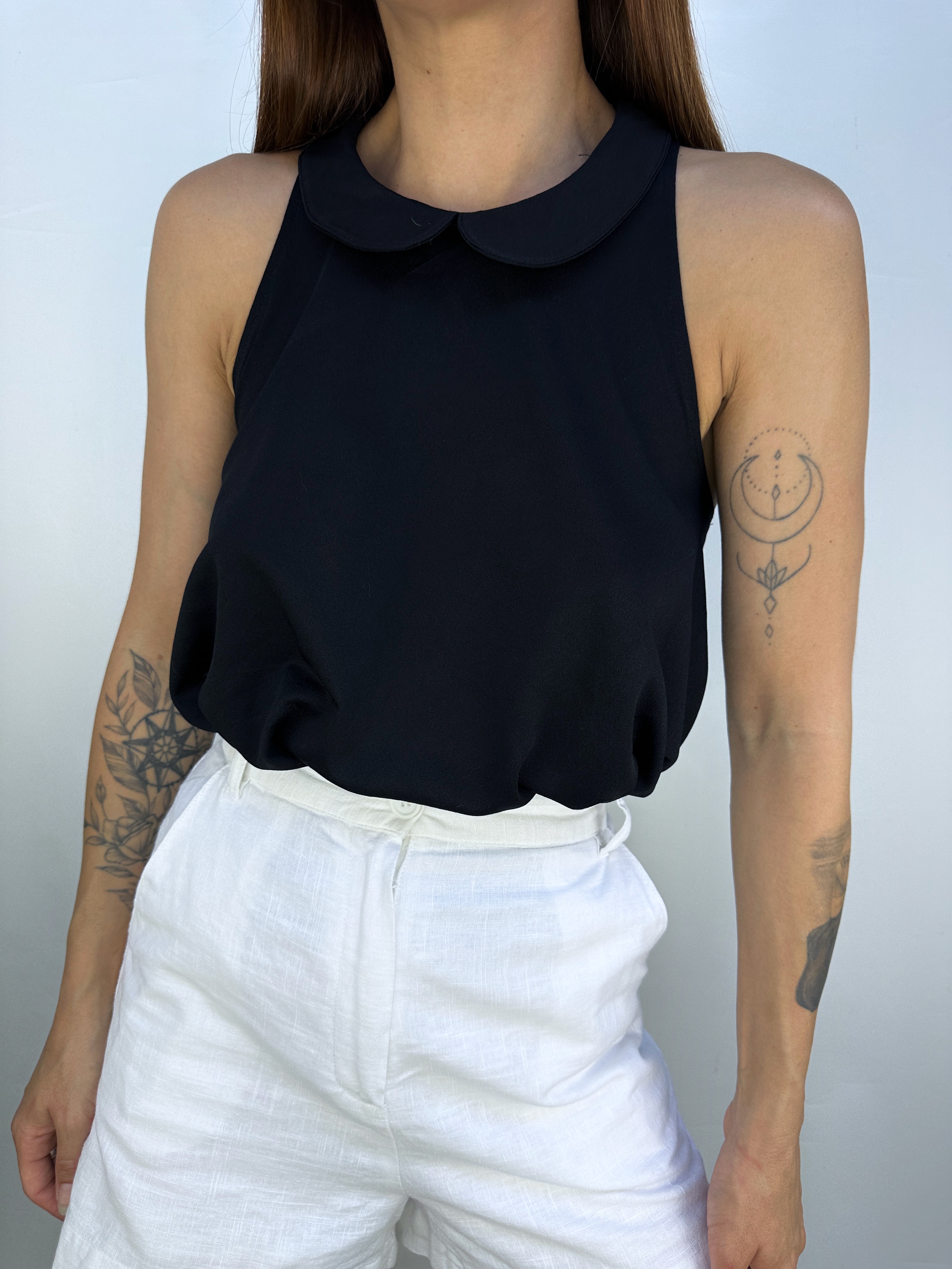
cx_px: 476
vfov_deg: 71.6
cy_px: 634
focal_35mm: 24
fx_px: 880
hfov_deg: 56.8
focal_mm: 6.86
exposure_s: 1/704
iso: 80
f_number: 1.78
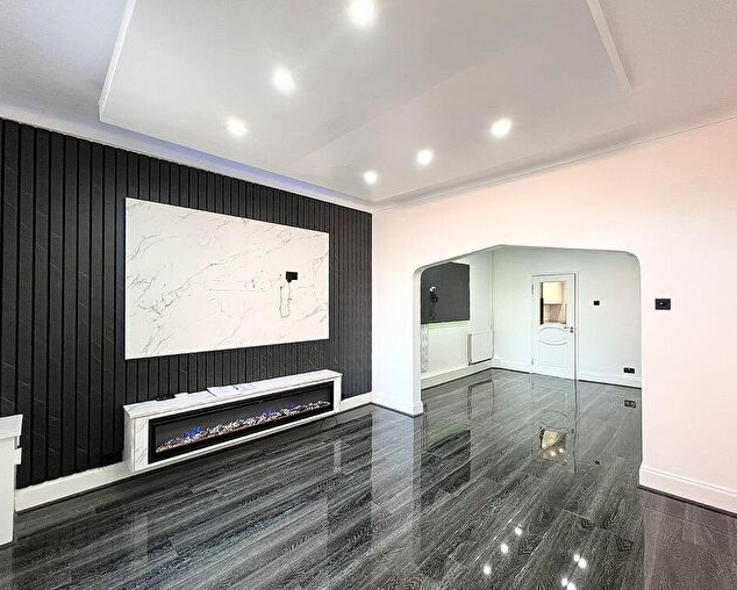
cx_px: 372
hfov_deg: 100.7
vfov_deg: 88.0
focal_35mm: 14
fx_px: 306
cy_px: 297
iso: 200
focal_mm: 1.57
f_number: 1.8
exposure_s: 1/100
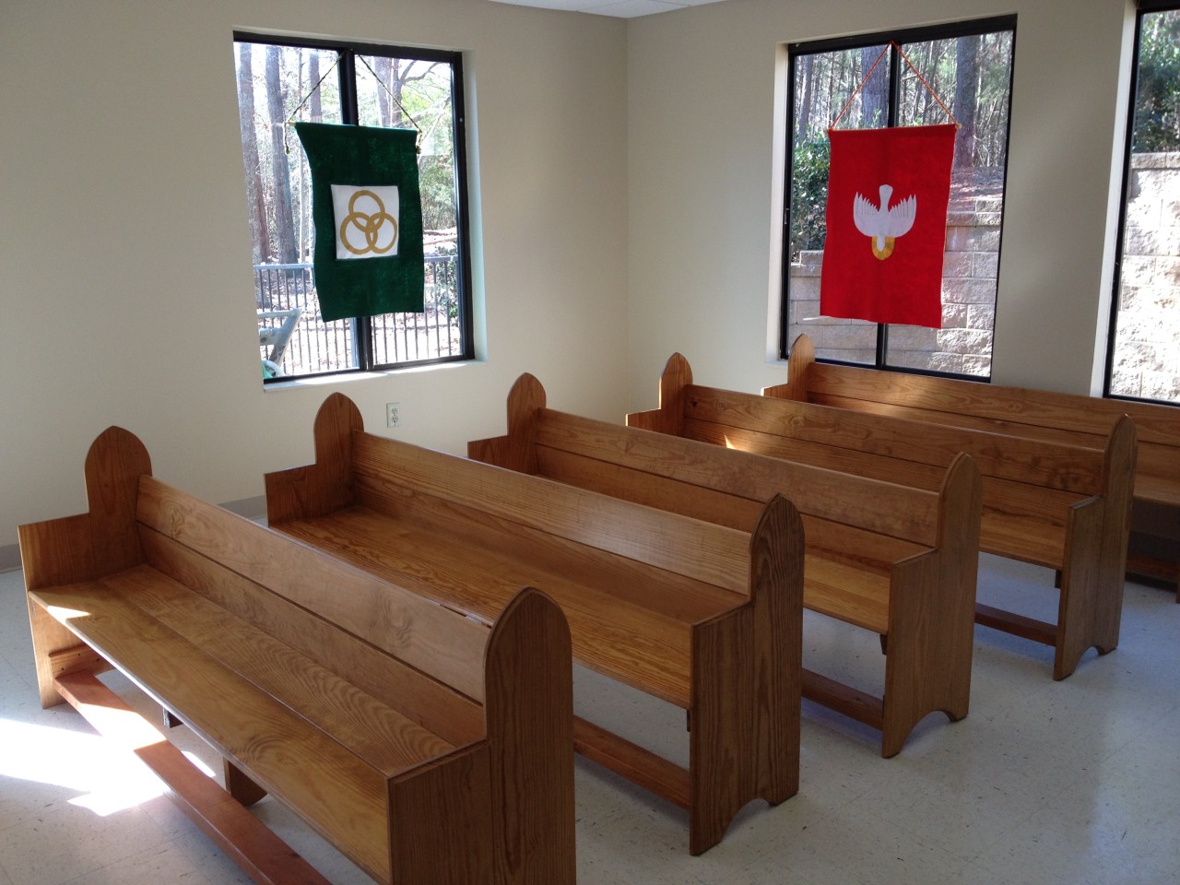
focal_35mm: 35
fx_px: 1193
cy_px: 442
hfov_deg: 52.6
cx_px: 590
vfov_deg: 40.7
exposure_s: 1/120
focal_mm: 4.28
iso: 80
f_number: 2.4
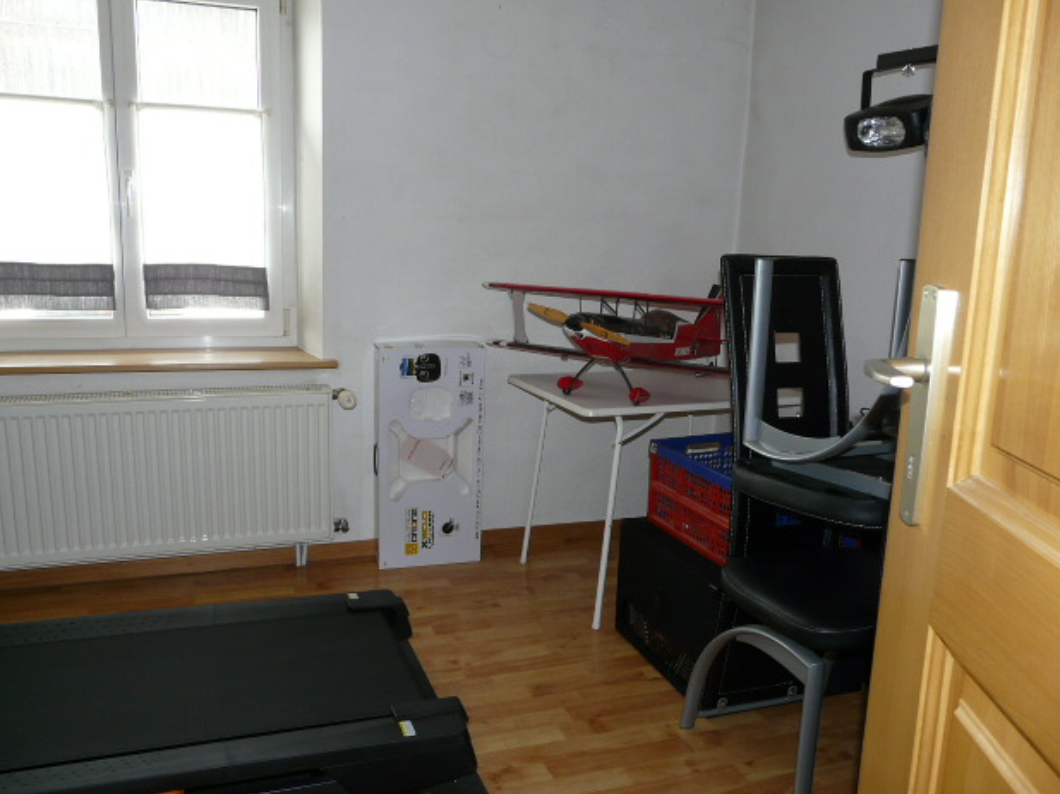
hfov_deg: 61.7
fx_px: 888
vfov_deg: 48.2
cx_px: 518
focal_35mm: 29
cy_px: 401
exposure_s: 1/30
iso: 100
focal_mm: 4.6
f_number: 2.8
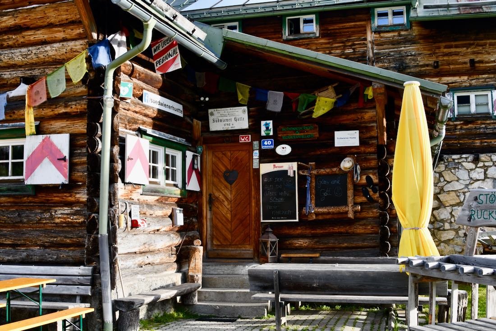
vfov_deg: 31.9
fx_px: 579
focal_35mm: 42
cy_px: 166
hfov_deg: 46.4
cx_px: 248
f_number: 6.3
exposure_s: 1/250
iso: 200
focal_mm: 28
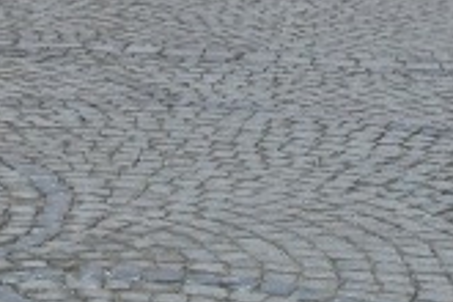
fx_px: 1975
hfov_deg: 12.8
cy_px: -177
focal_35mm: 157
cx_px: -52
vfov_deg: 8.5
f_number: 13
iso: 640
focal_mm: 27
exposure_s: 1/320
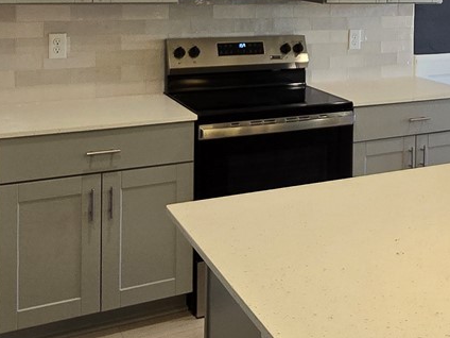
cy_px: -1
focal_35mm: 49
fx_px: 637
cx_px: 401
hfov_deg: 36.6
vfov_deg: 27.9
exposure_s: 1/60
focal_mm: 2.2
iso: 80
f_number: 2.2
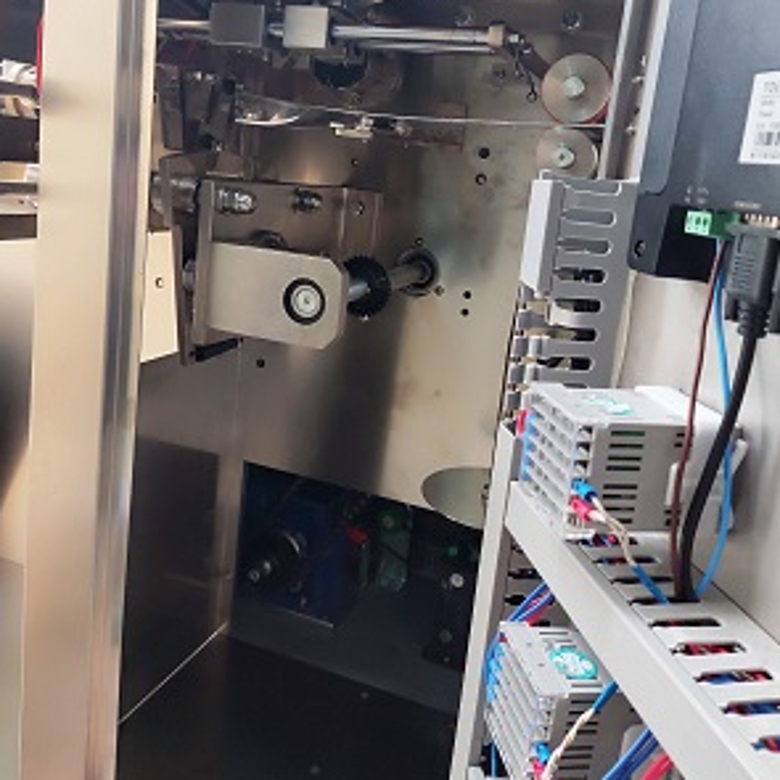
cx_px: 386
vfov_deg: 53.6
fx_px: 765
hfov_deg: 54.0
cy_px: 304
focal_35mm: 30
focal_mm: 4.71
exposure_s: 1/100
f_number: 1.7
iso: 141
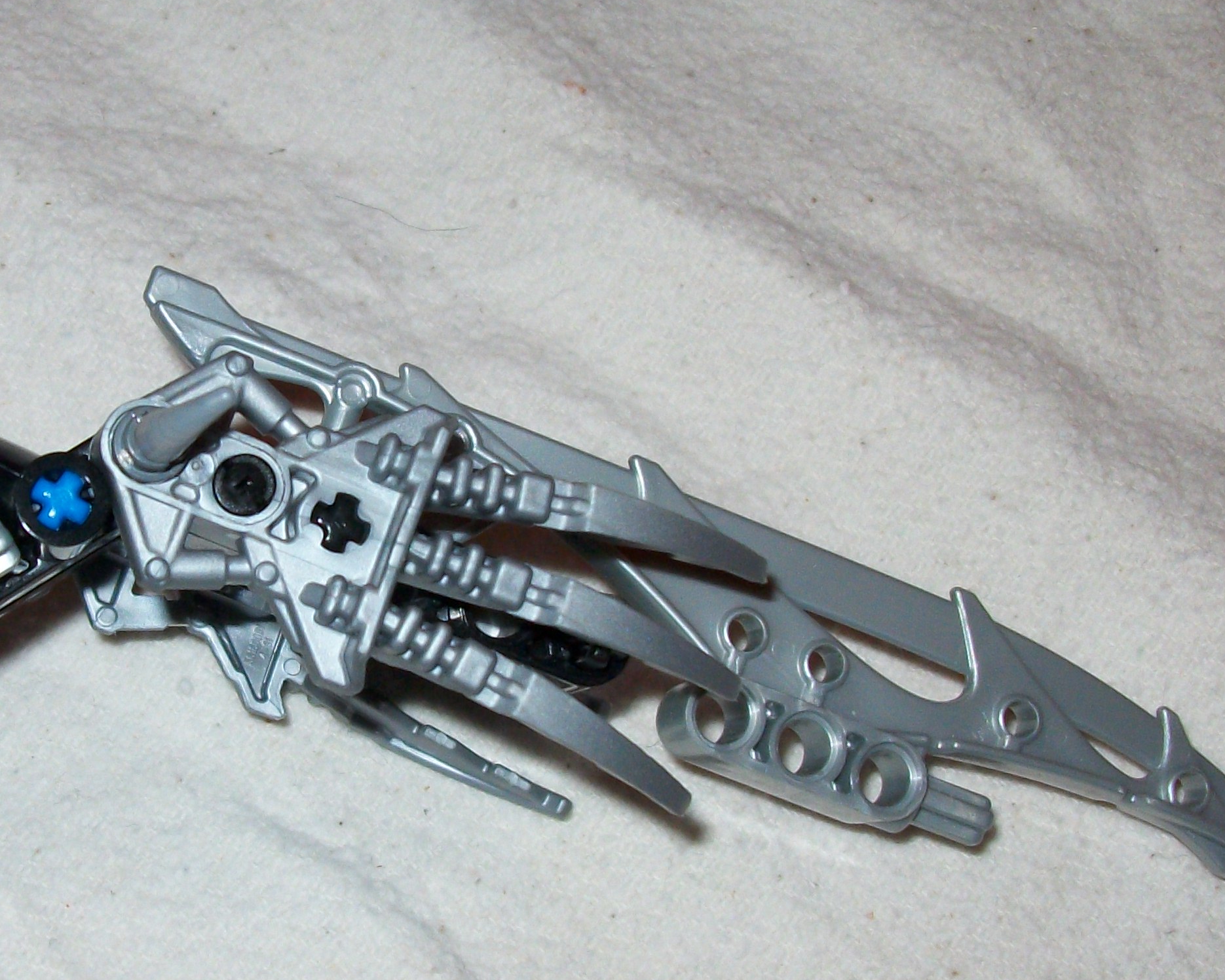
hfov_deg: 26.4
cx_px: 304
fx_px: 2574
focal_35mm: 71
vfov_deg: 21.5
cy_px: 550
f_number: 2.9
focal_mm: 5.7
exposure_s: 1/40
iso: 125
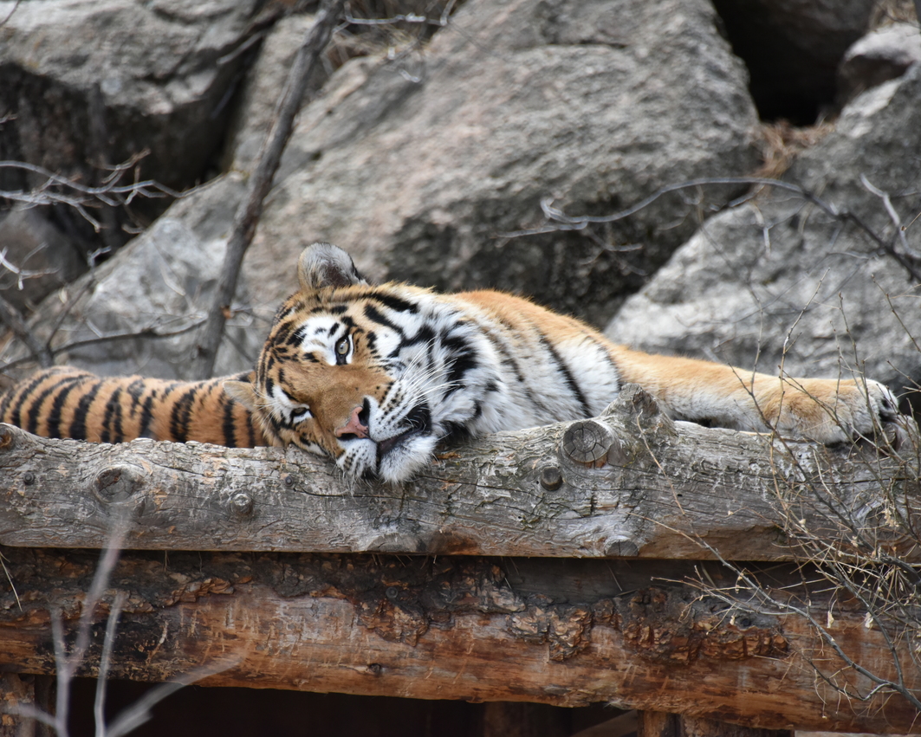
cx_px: 423
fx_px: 9243
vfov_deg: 4.6
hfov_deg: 5.7
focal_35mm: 339
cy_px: 368
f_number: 5.6
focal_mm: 300
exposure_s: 1/640
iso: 2200
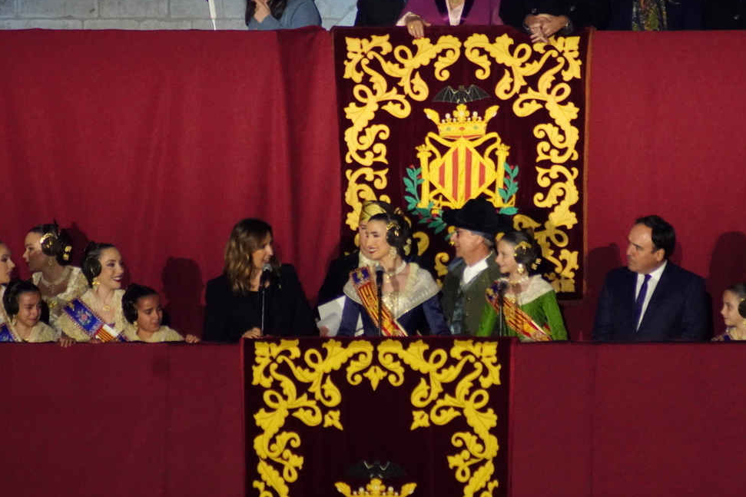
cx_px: 442
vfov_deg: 2.5
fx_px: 11519
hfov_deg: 3.7
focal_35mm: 556
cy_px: 211
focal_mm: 300
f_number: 5.6
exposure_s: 1/200
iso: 6400
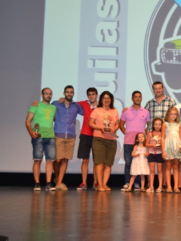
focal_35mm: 68
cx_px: 214
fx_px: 474
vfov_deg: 28.5
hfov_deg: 20.3
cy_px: 112
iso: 1400
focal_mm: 26
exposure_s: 1/60
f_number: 4
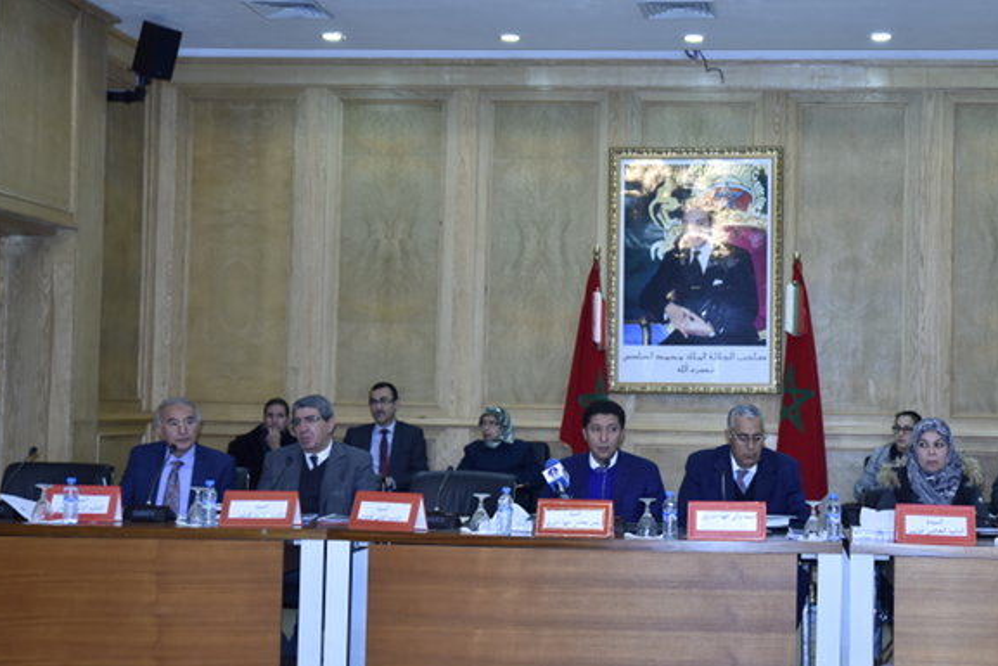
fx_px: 1691
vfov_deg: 22.3
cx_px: 673
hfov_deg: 32.6
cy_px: 351
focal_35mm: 61
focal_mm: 44
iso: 640
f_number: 2.8
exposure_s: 1/80
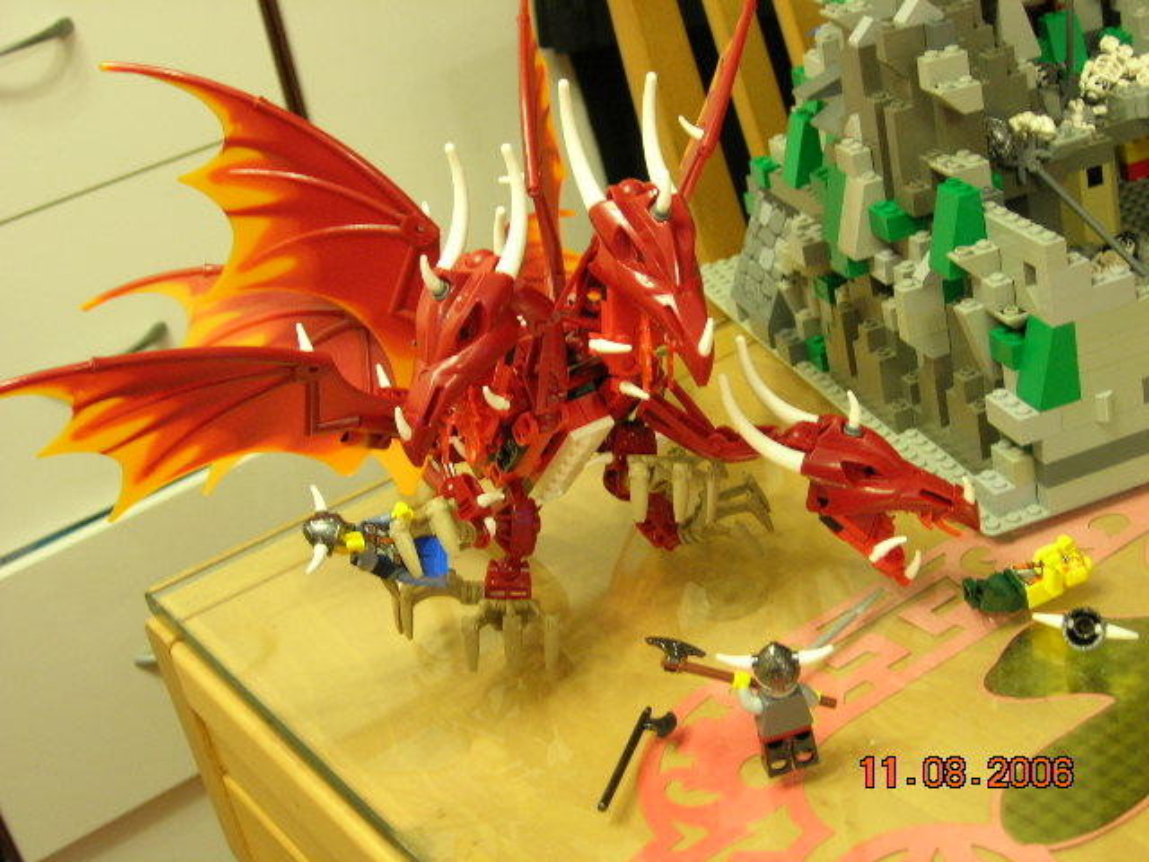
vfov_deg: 28.6
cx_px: 574
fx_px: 1693
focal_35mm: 51
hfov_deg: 37.5
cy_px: 431
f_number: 3.2
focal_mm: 10.6
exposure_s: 1/3.7
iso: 112
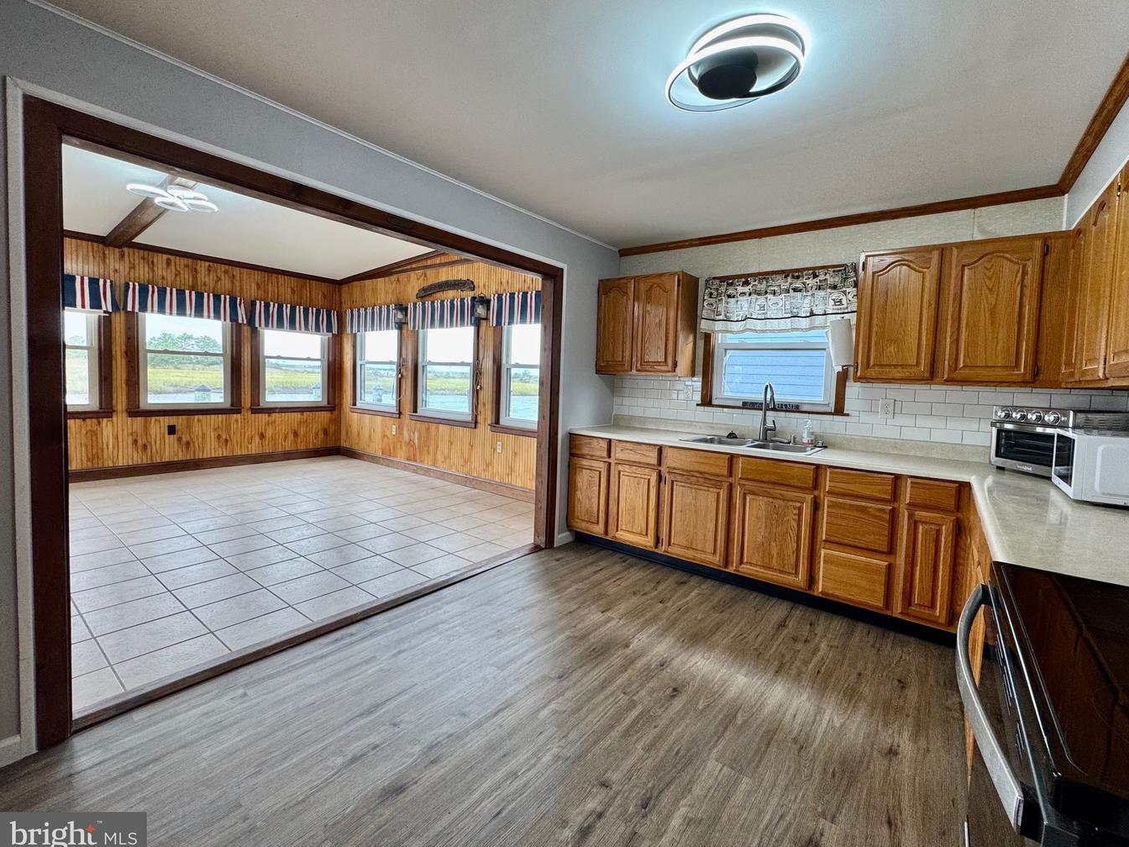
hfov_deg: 98.0
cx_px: 604
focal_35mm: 15
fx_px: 489
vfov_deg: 81.7
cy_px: 407
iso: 125
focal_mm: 2.22
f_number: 2.2
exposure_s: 1/120
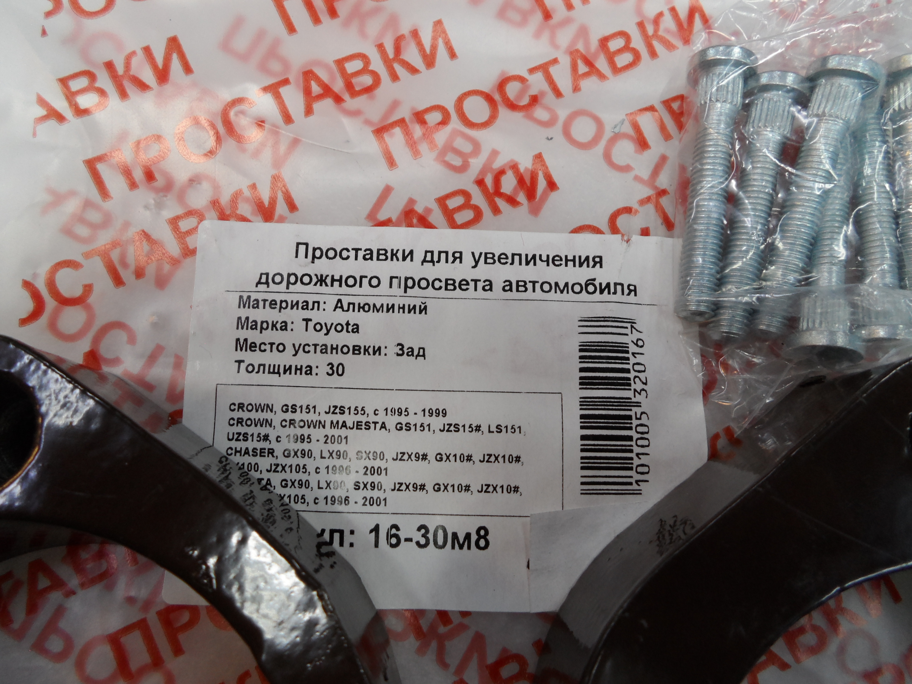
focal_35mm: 25
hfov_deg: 69.4
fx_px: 659
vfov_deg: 54.9
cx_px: 456
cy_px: 342
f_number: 2.5
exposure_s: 1/30
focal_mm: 4.5
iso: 100
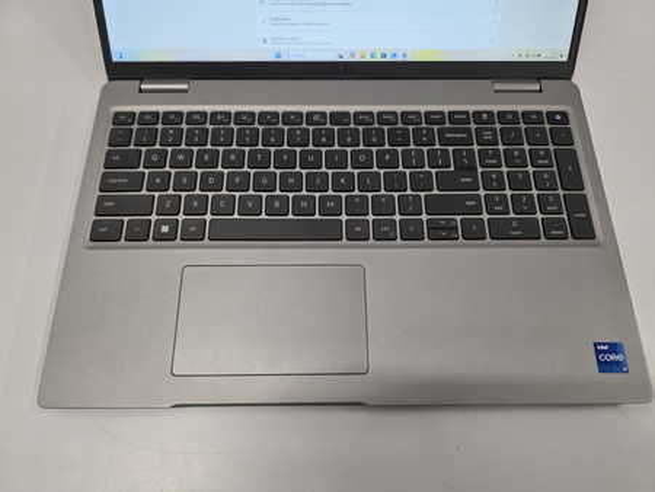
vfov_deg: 58.9
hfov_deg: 73.9
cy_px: 246
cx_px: 328
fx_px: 435
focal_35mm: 23
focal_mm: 6.3
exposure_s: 1/100
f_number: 1.7
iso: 160
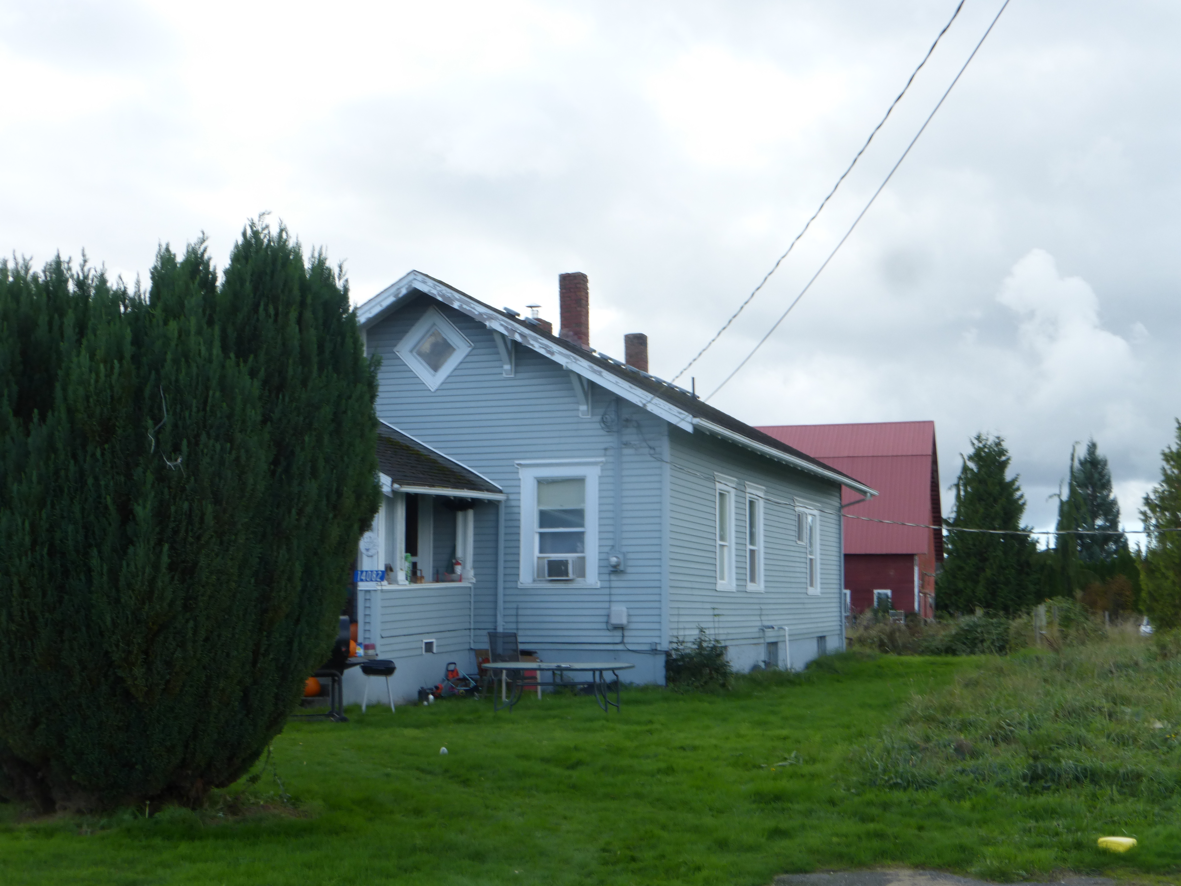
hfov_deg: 40.4
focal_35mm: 47
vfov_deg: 30.9
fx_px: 1604
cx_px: 590
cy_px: 443
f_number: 4.2
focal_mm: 8.5
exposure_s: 1/250
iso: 100
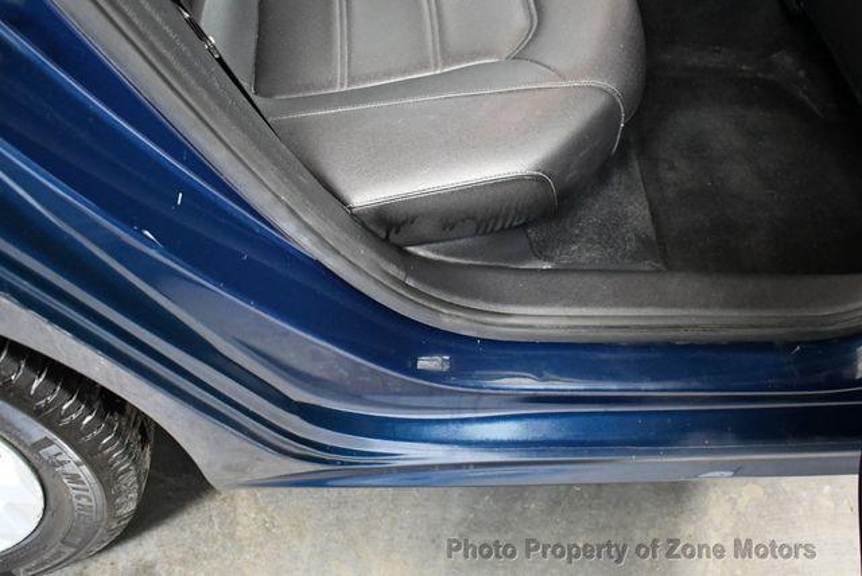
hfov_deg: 53.1
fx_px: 863
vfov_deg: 36.9
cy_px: 288
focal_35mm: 36
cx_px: 431
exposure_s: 1/60
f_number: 3.5
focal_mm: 18
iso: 4500
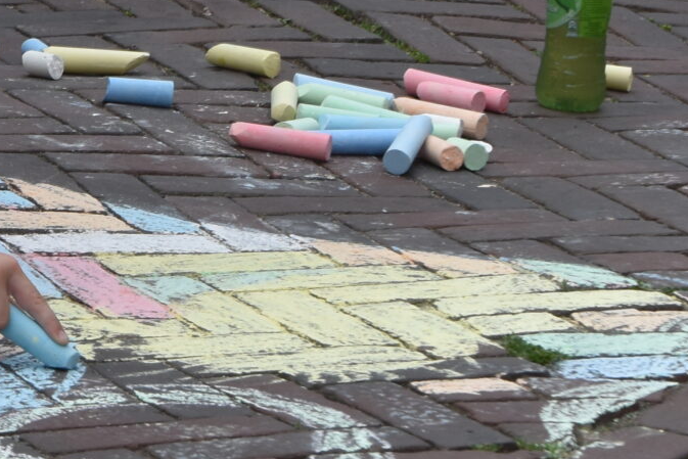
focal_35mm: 331
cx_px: -322
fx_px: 6327
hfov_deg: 6.2
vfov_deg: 4.2
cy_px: 98
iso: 200
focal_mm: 58
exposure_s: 1/250
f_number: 8
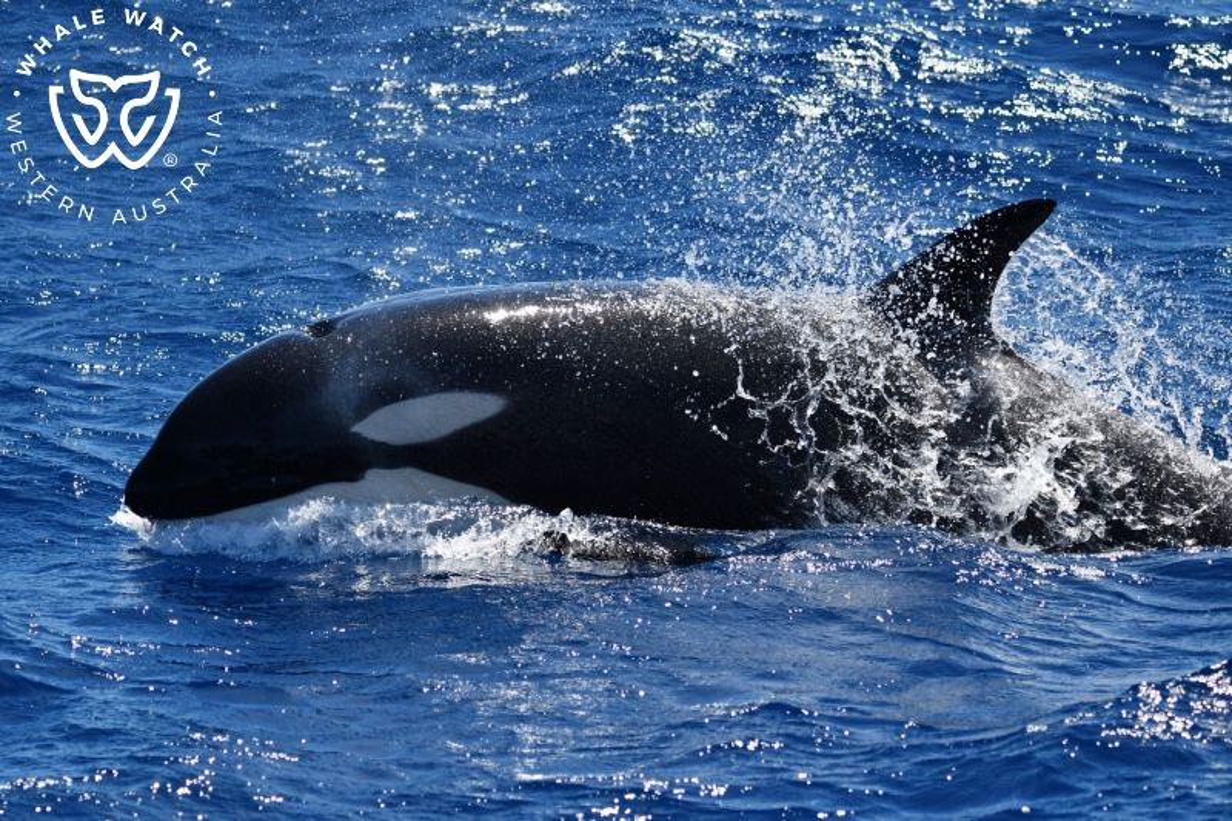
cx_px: 616
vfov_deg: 6.9
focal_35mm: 200
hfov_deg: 10.3
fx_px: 6843
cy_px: 410
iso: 800
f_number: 5.3
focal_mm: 200
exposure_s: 1/8000
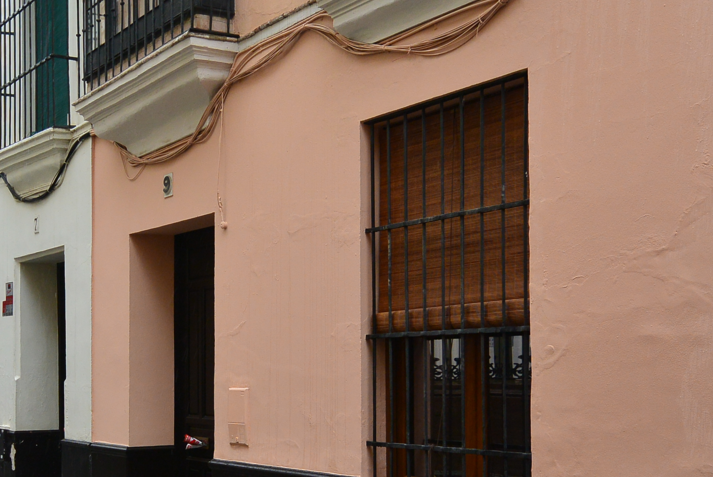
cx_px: 202
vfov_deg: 25.8
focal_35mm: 52
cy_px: 347
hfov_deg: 37.4
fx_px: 1031
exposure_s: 1/200
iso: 200
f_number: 4
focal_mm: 11
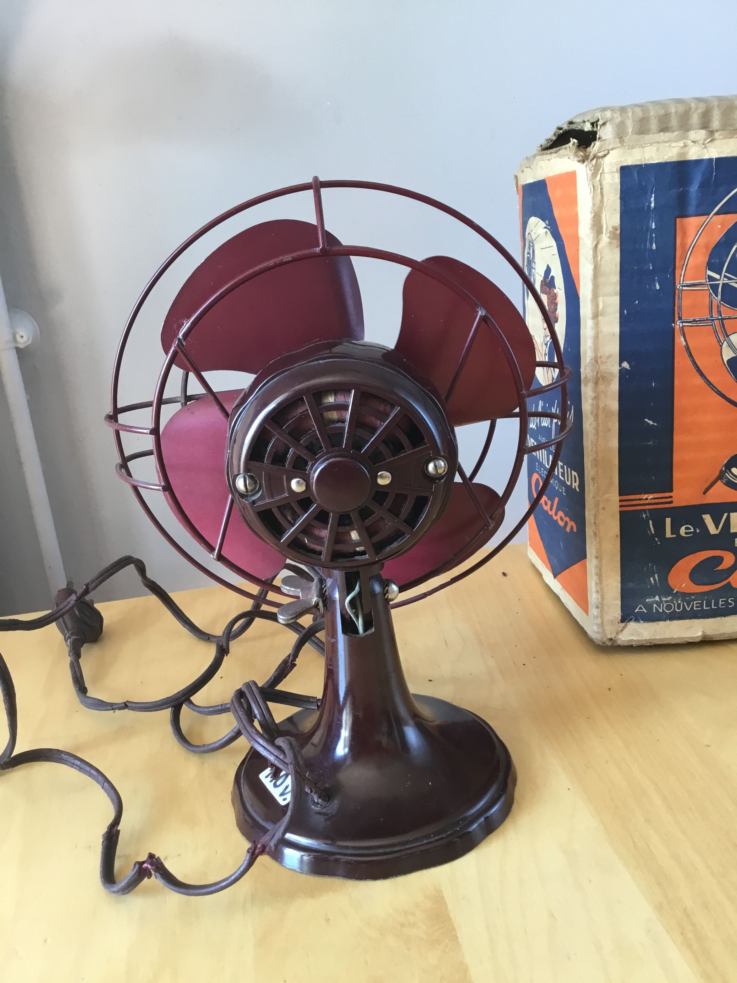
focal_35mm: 31
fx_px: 880
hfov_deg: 45.4
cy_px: 492
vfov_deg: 58.4
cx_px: 368
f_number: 2.4
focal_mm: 3.3
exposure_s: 1/33
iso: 80
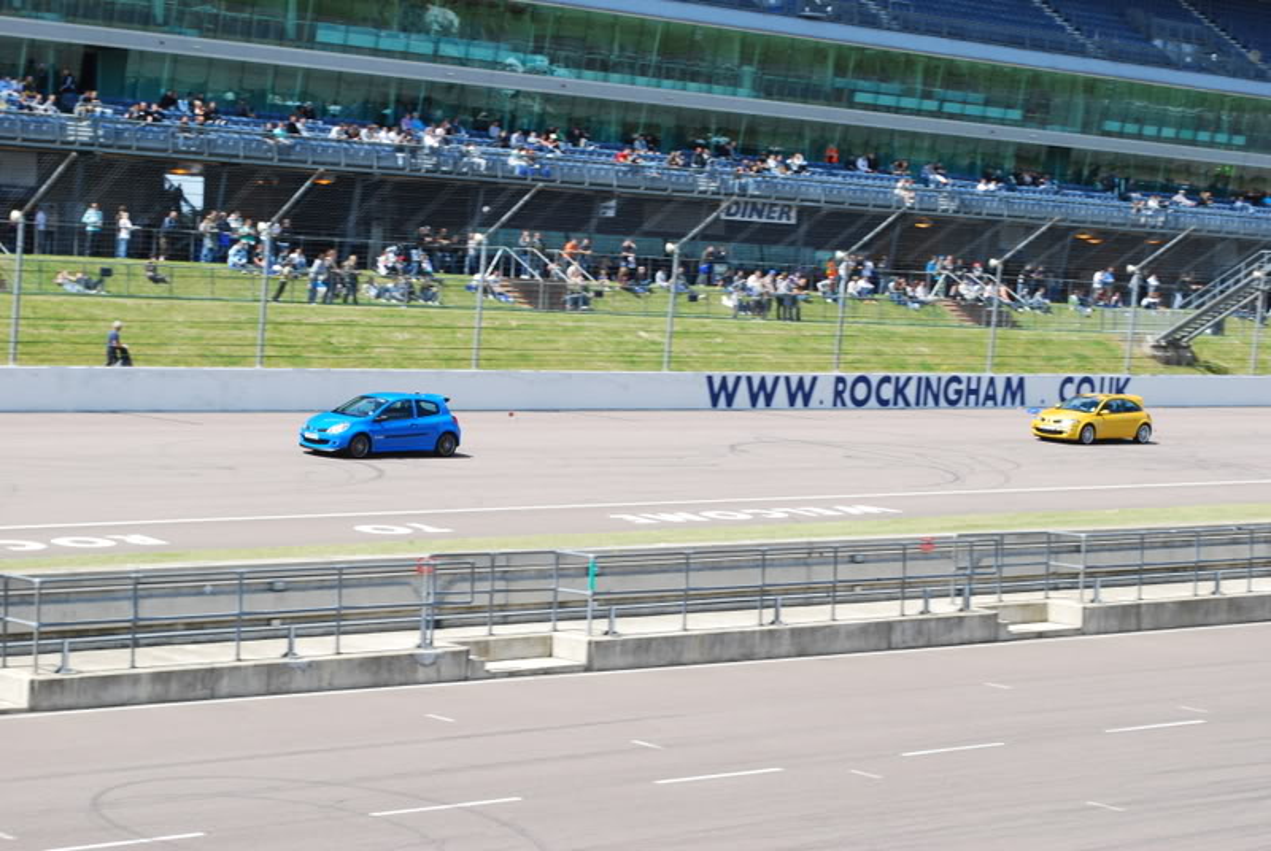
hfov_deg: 24.6
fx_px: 2917
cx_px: 636
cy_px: 426
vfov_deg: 16.6
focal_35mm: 82
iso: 400
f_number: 10
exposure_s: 1/400
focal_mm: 55
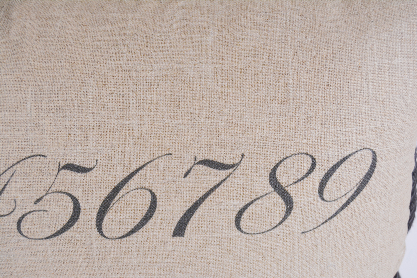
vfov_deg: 26.5
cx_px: 208
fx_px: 591
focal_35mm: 51
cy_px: 139
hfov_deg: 38.9
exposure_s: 1/125
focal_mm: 34
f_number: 5.6
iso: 320
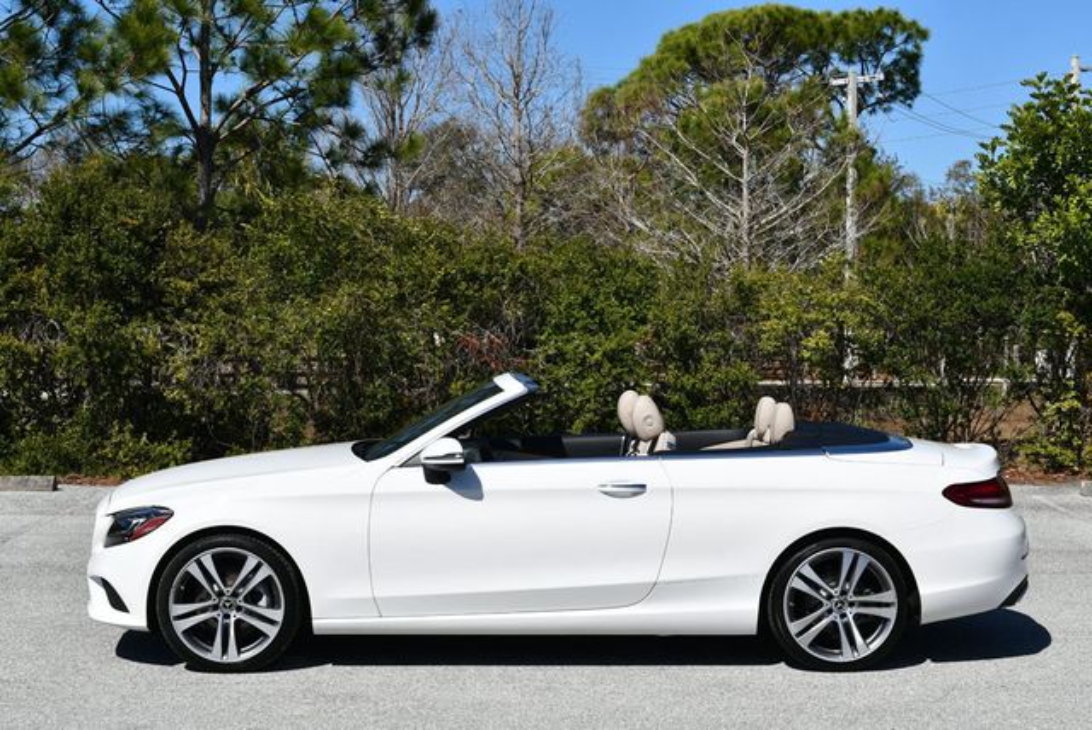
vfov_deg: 21.3
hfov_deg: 31.4
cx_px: 546
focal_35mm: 64
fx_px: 1943
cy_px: 365
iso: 100
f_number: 9
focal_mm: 32
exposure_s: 1/320
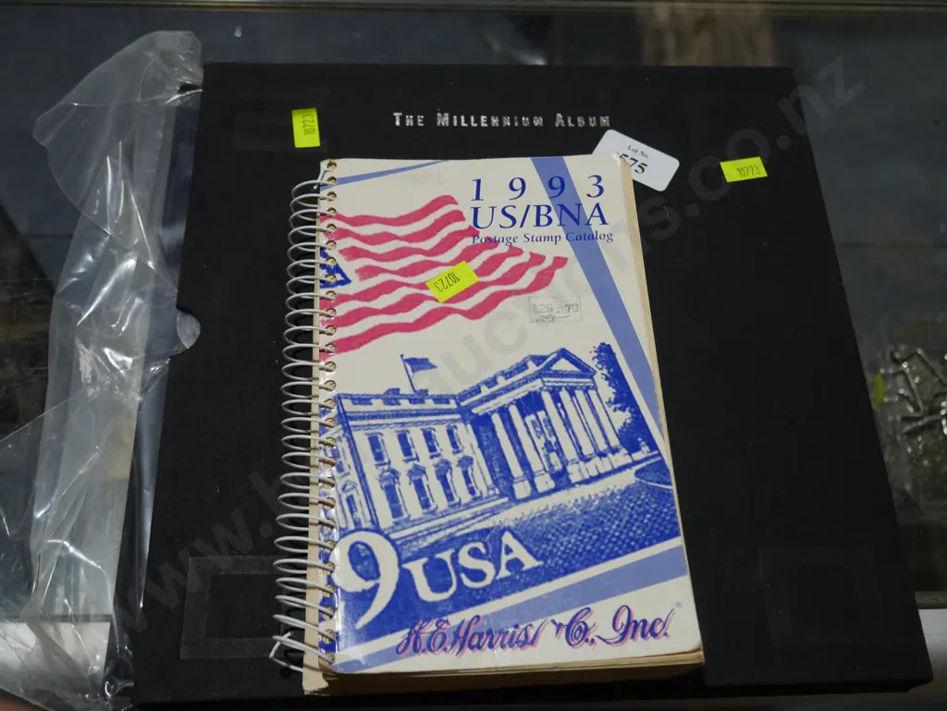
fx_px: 1040
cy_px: 356
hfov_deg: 49.0
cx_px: 474
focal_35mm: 38
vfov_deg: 37.8
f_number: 4.1
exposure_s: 1/125
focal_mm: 19
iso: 200
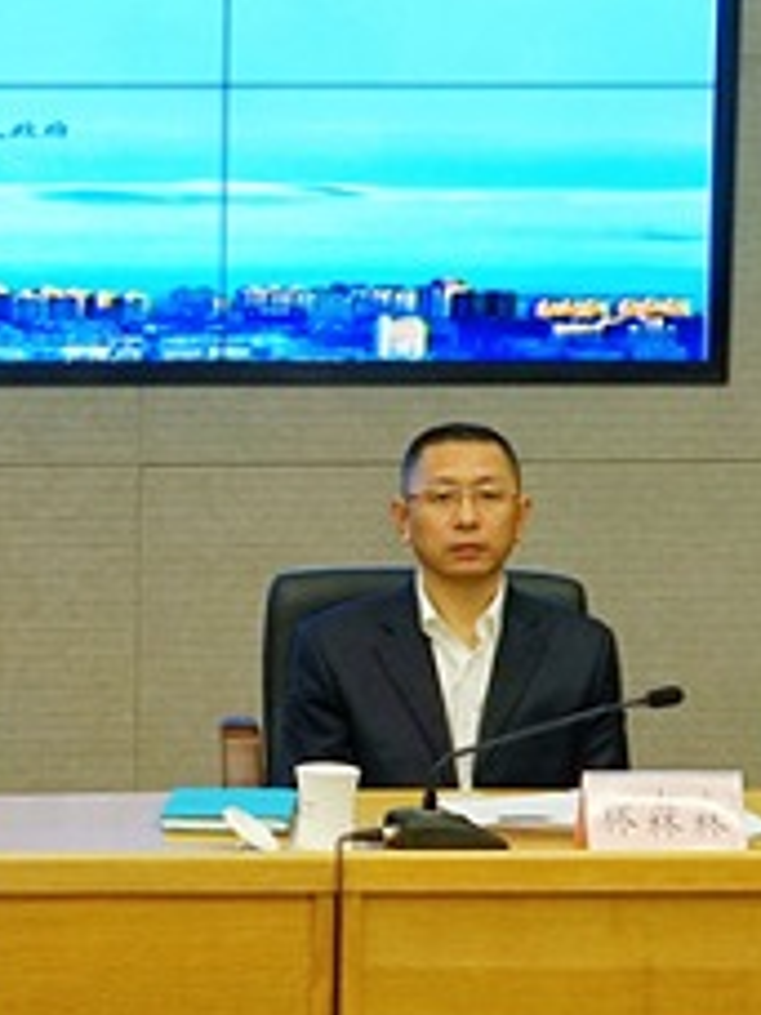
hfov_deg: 13.2
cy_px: 490
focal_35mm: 109
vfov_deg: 18.0
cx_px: -194
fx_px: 3195
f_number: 5.6
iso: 640
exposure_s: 1/80
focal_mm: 30
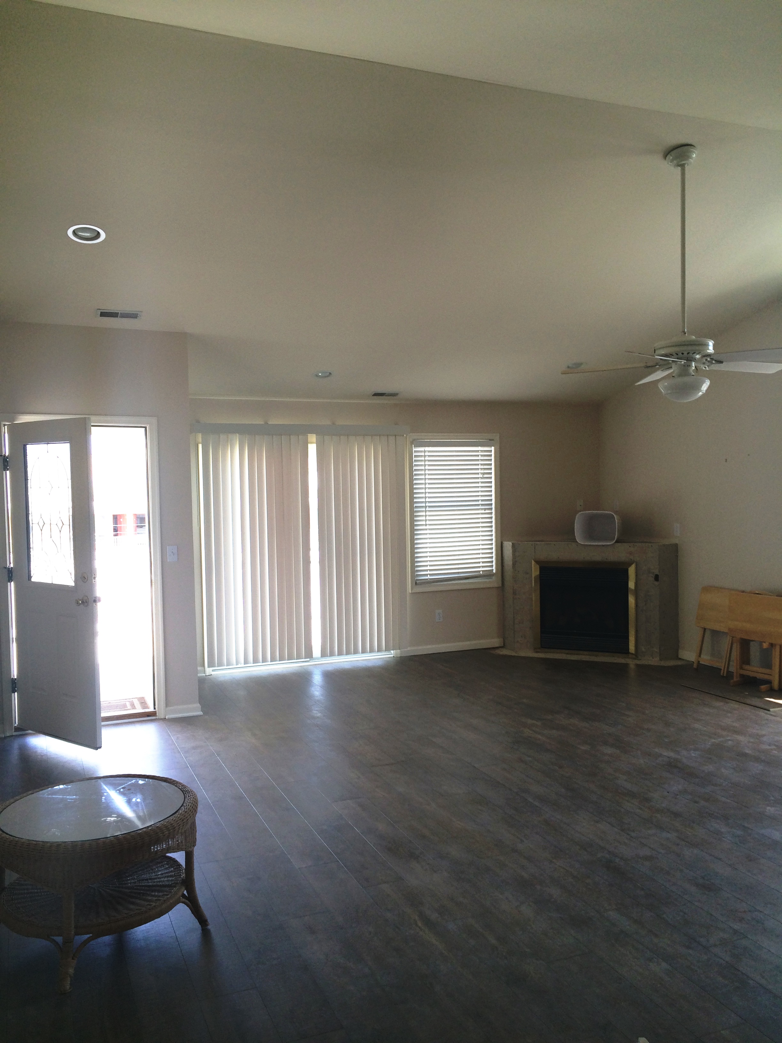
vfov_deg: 60.0
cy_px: 522
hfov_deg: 46.8
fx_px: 904
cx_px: 391
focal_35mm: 30
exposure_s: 1/120
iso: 50
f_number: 2.2
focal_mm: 4.12
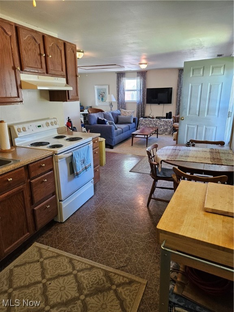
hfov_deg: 58.9
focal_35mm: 23
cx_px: 117
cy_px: 156
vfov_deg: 73.9
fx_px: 207
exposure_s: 1/120
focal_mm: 5.4
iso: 250
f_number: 1.8
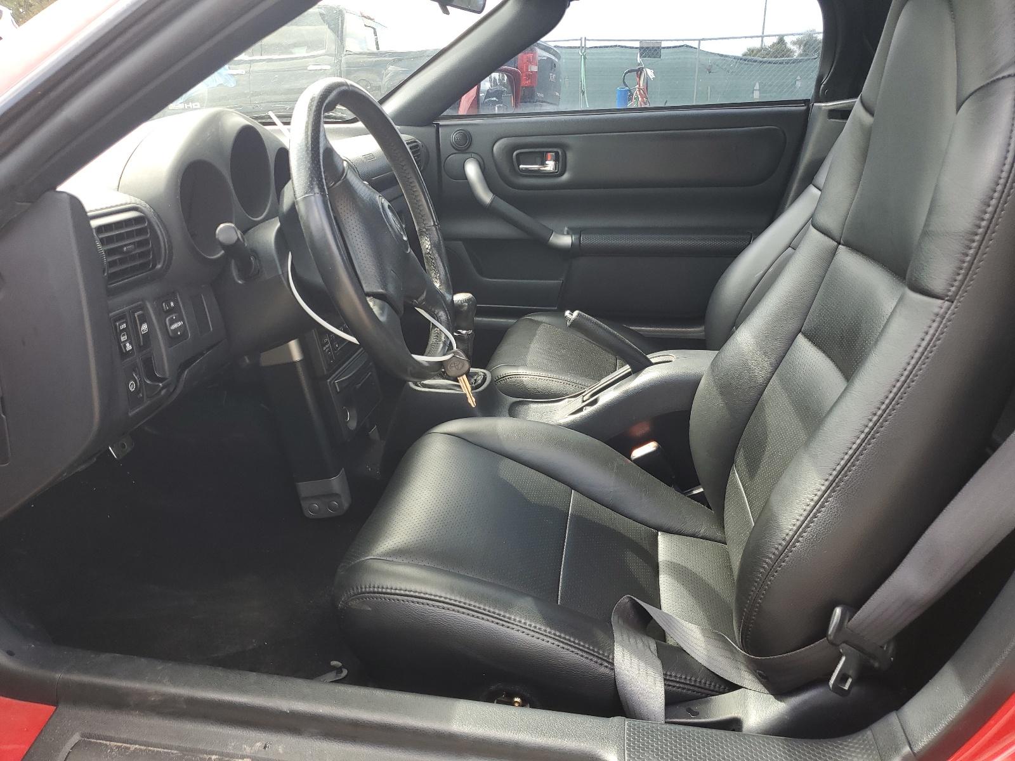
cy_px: 380
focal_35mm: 26
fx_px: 762
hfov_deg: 67.3
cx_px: 508
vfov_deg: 53.1
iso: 50
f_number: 1.5
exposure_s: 1/222
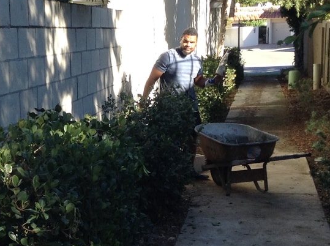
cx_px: 39
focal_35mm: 82
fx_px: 780
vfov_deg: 17.9
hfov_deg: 23.3
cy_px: 143
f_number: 2.4
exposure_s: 1/222
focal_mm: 3.3
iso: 25
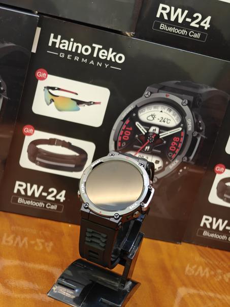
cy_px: 154
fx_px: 620
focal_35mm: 70
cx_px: 115
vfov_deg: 27.8
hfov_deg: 21.0
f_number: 4.5
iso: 1000
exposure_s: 1/33
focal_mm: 13.3
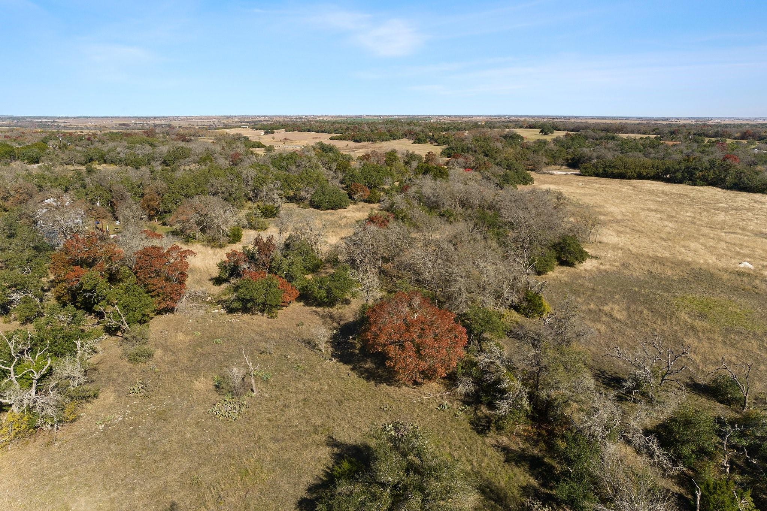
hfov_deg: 78.6
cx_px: 384
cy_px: 256
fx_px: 469
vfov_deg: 57.2
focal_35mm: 22
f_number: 2.8
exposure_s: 1/2000
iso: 130
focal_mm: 8.38
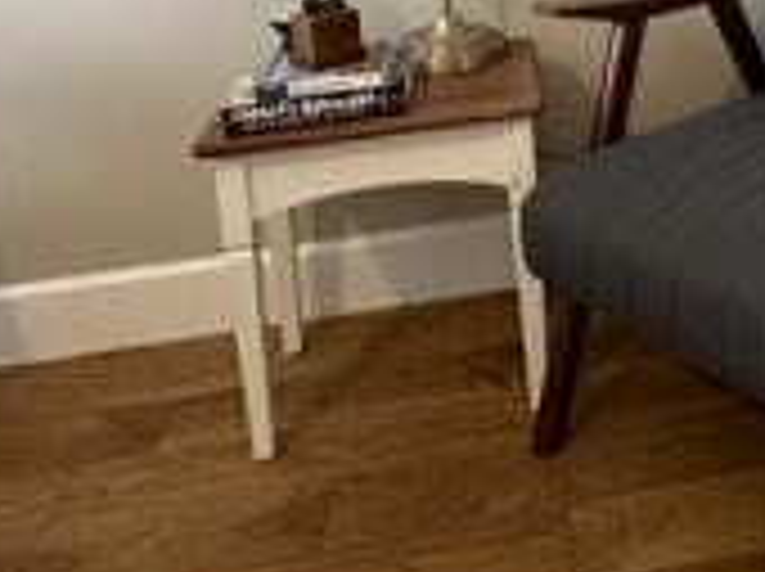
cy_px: -178
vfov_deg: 25.7
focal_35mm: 48
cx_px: 664
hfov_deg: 37.5
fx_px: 1059
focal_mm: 2.22
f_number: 2.2
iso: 640
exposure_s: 1/50
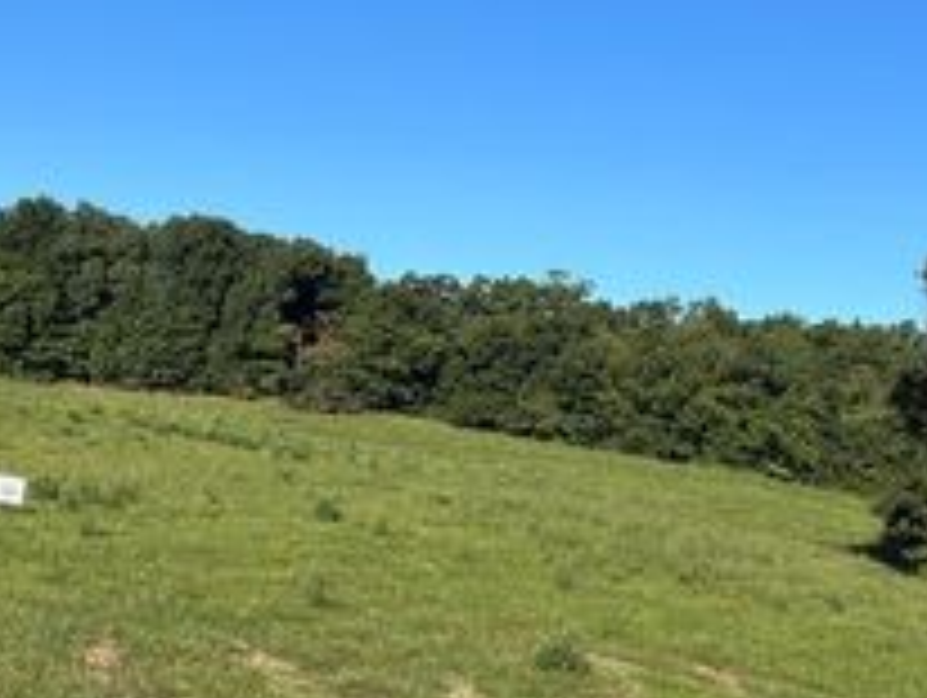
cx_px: 580
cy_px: 358
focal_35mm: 63
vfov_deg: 23.3
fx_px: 1689
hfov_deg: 30.6
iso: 50
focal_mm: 5.7
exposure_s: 1/3831
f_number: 1.5
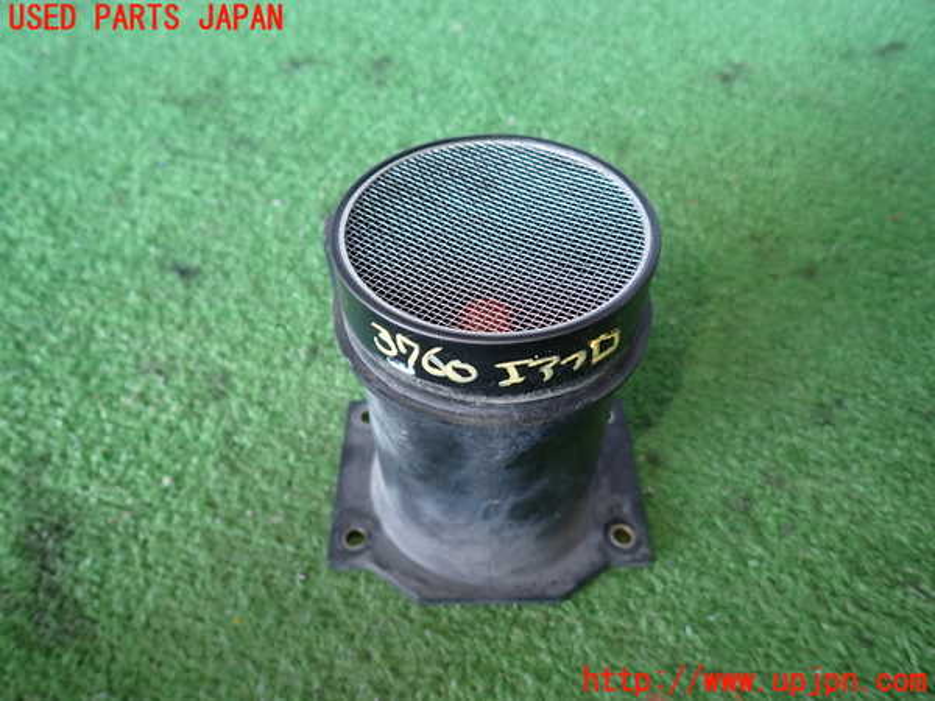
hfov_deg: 69.4
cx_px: 468
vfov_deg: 54.9
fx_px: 675
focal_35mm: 25
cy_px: 350
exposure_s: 1/50
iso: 200
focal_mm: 4.5
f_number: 2
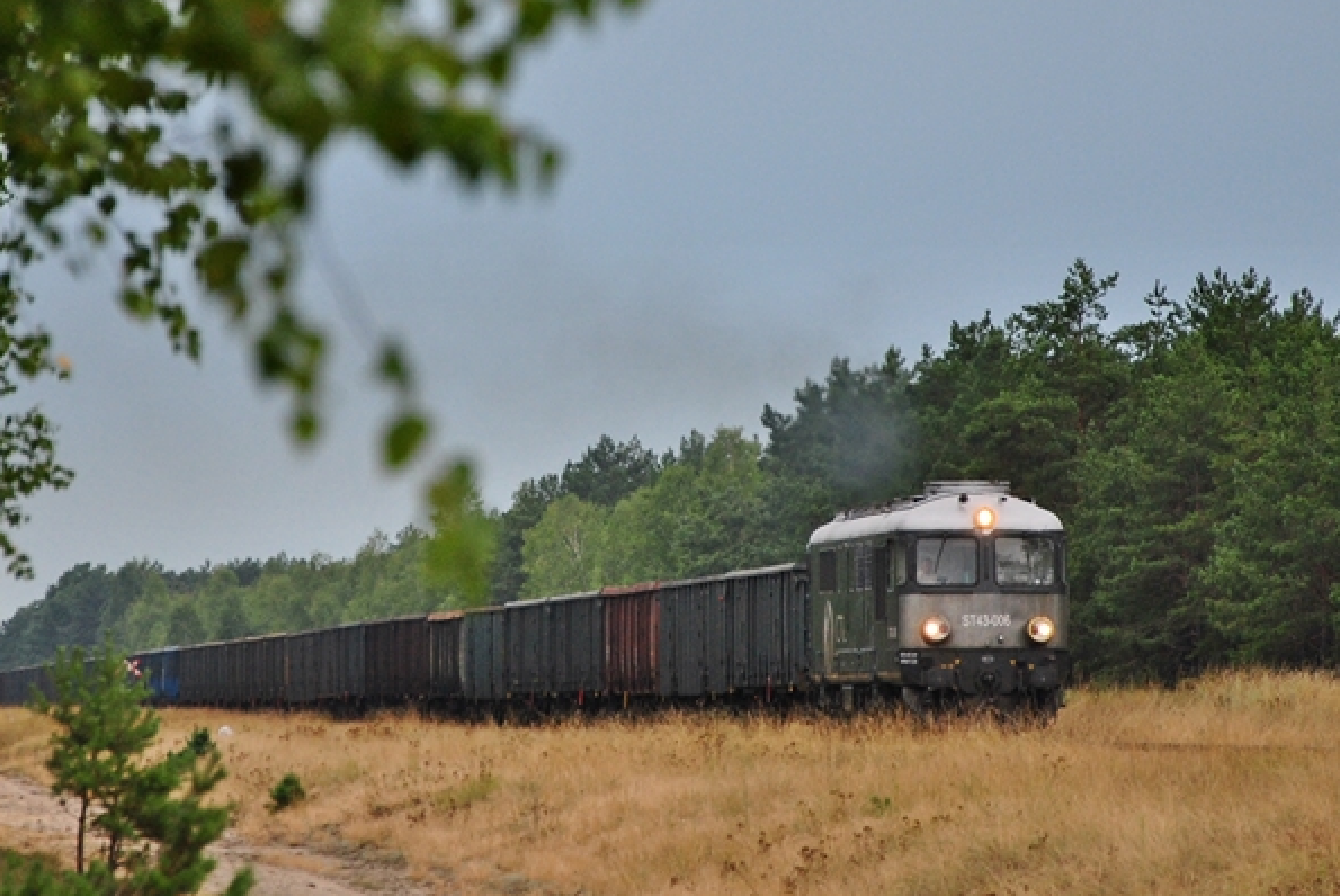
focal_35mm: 271
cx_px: 570
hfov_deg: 7.6
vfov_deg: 5.1
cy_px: 400
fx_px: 10092
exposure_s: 1/160
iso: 400
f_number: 5.6
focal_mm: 105
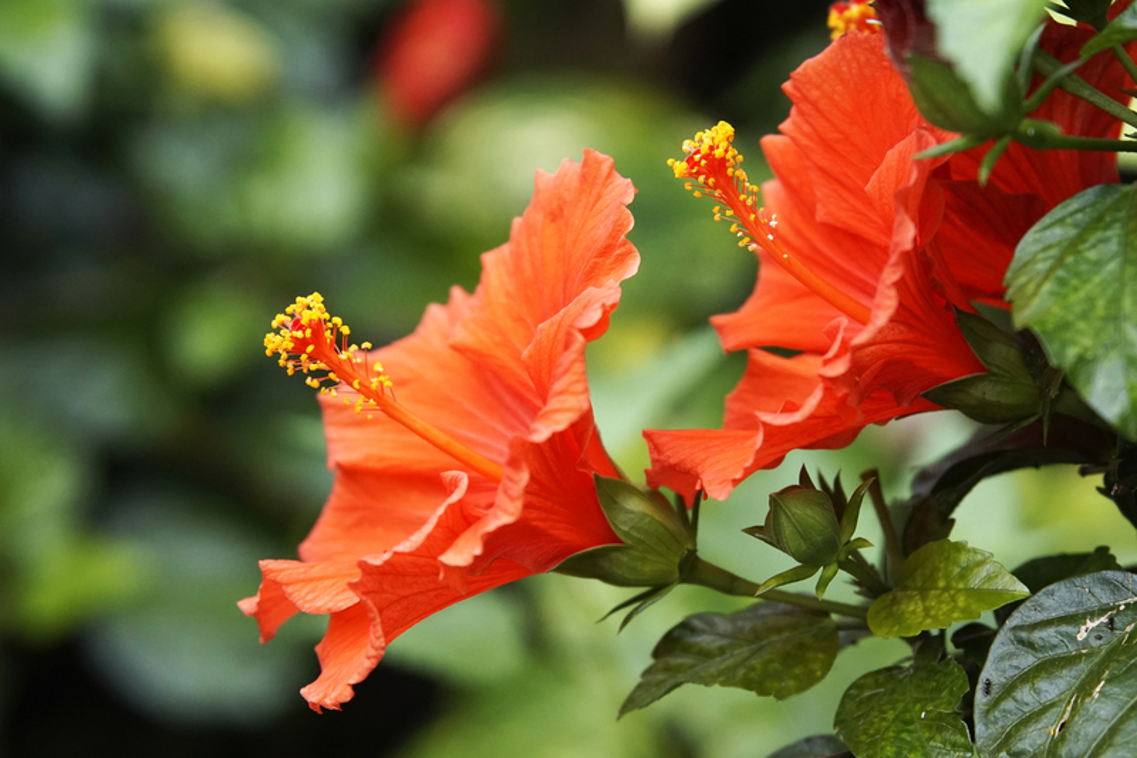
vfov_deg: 4.6
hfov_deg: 6.9
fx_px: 9472
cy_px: 379
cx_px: 568
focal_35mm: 300
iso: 1000
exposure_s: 1/2000
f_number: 3.5
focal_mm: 200
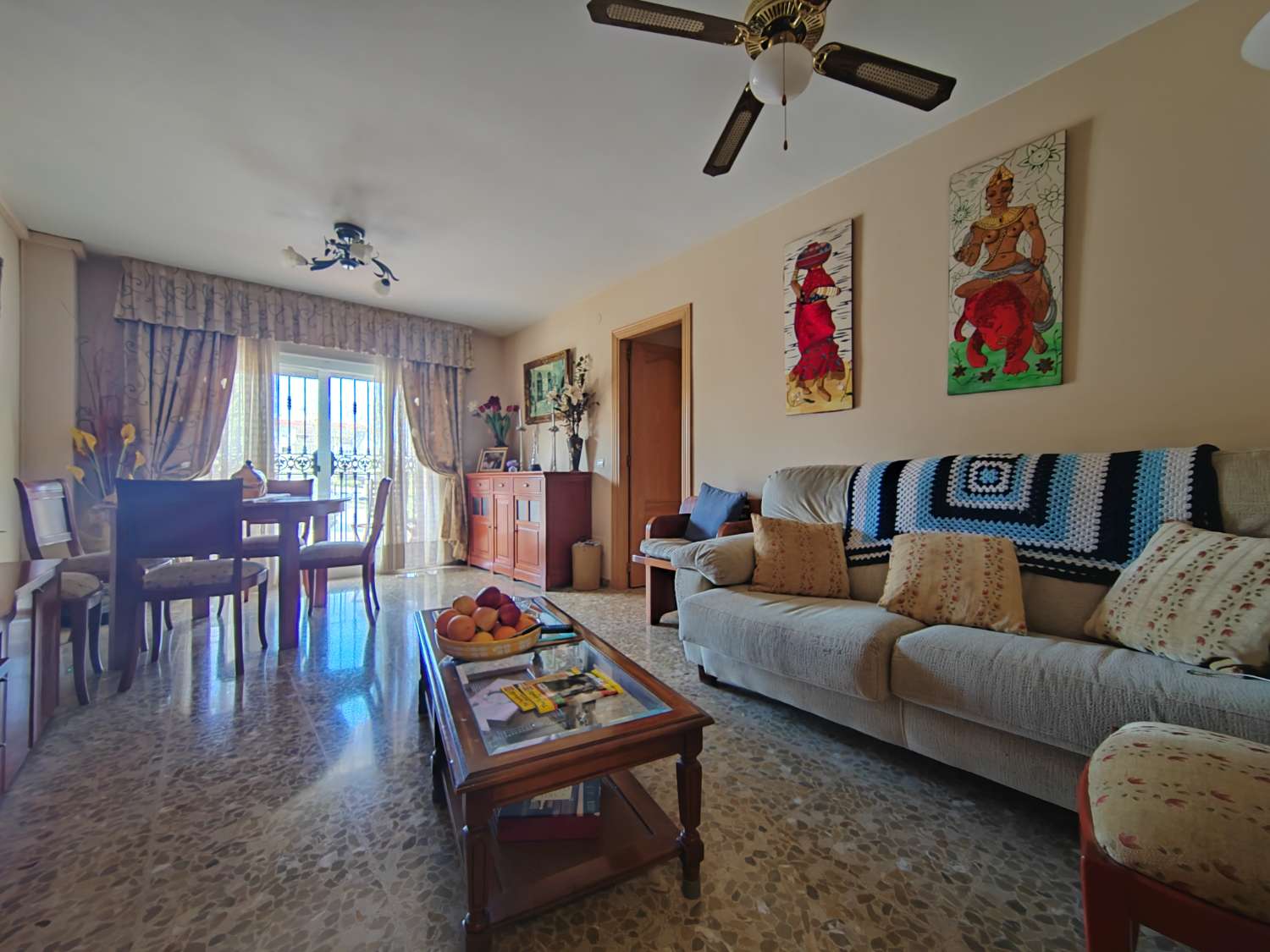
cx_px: 635
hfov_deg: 106.2
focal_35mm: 13
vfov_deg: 89.9
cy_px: 476
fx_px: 477
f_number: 2.2
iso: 1000
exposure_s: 1/17
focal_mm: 2.16
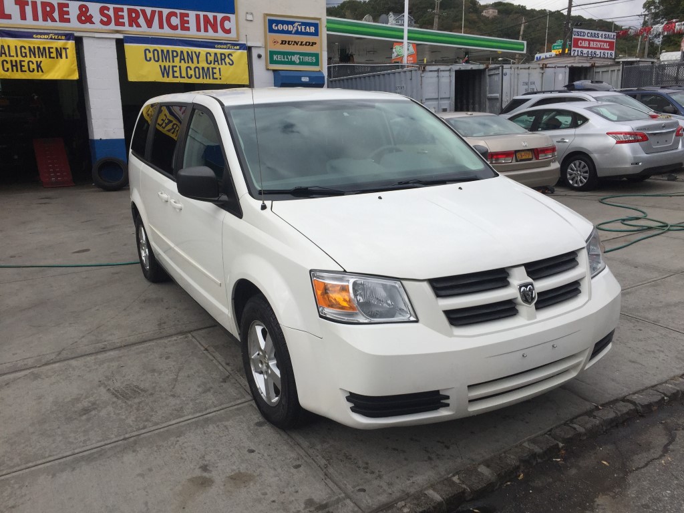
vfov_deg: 48.2
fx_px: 573
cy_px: 256
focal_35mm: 29
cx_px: 342
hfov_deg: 61.7
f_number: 2.2
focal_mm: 4.15
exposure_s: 1/2326
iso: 32
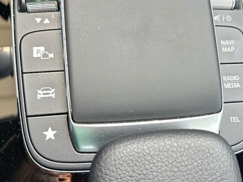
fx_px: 302
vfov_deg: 33.4
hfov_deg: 43.8
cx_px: 136
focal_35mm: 43
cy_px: 67
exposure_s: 1/121
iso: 50
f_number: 1.5
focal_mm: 5.7
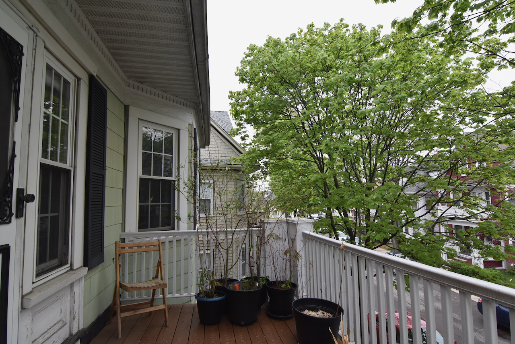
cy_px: 172
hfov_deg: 90.0
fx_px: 258
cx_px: 258
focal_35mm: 18
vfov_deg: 67.4
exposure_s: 1/320
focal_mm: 12
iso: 800
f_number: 8
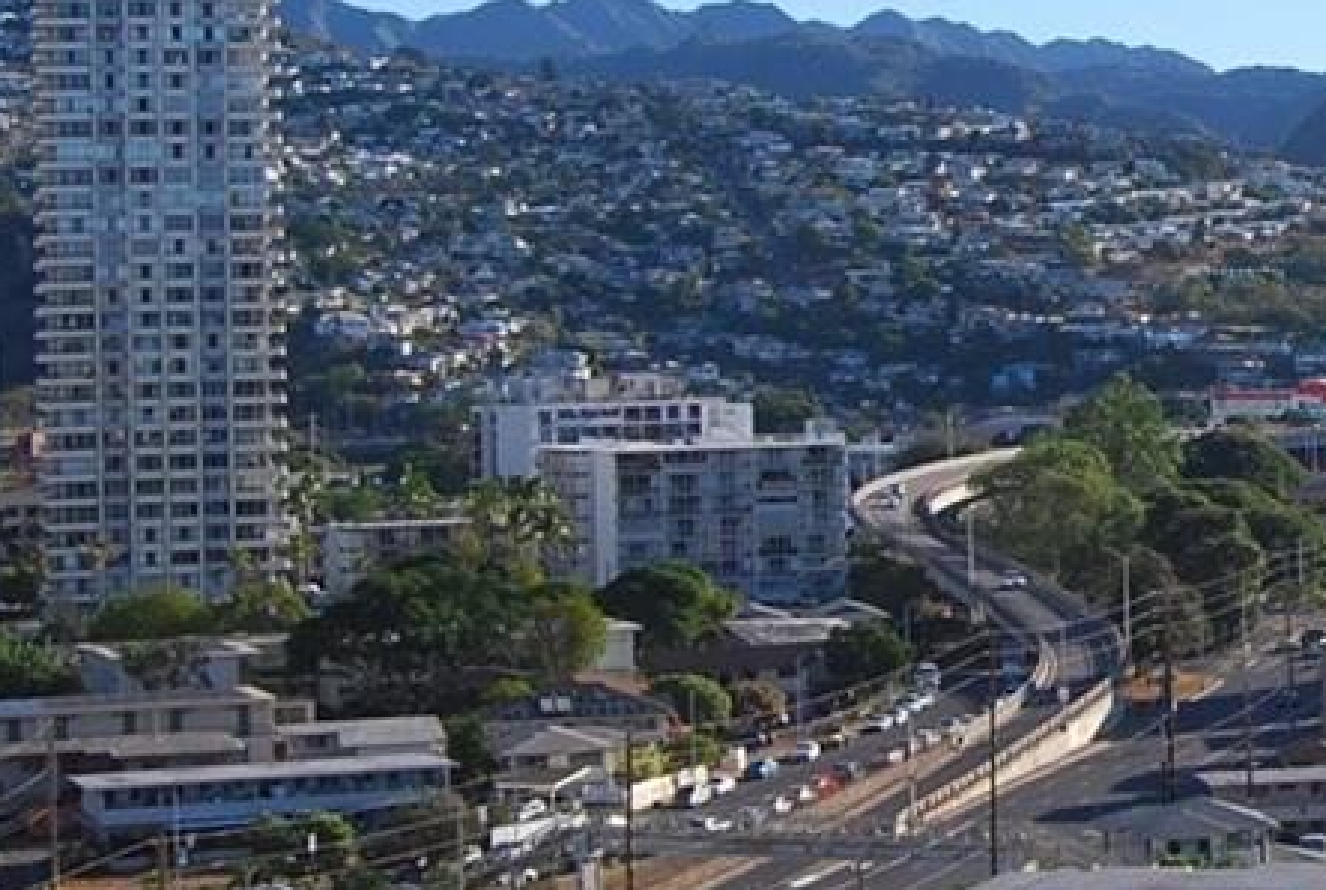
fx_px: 3986
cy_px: 166
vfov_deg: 12.7
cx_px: 1705
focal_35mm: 108
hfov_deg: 17.7
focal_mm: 20
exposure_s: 1/1000
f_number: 5
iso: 200
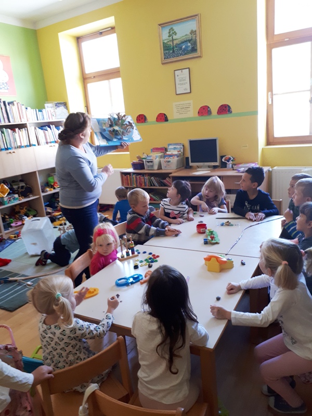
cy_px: 208
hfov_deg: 51.4
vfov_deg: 65.3
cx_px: 156
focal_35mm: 27
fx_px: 324
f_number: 1.9
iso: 160
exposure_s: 1/33
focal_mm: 3.6
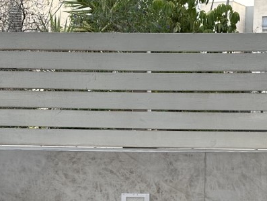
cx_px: 169
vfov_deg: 16.5
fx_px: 671
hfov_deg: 22.4
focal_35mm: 87
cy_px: 215
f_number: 1.78
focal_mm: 6.86
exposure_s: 1/148
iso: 64
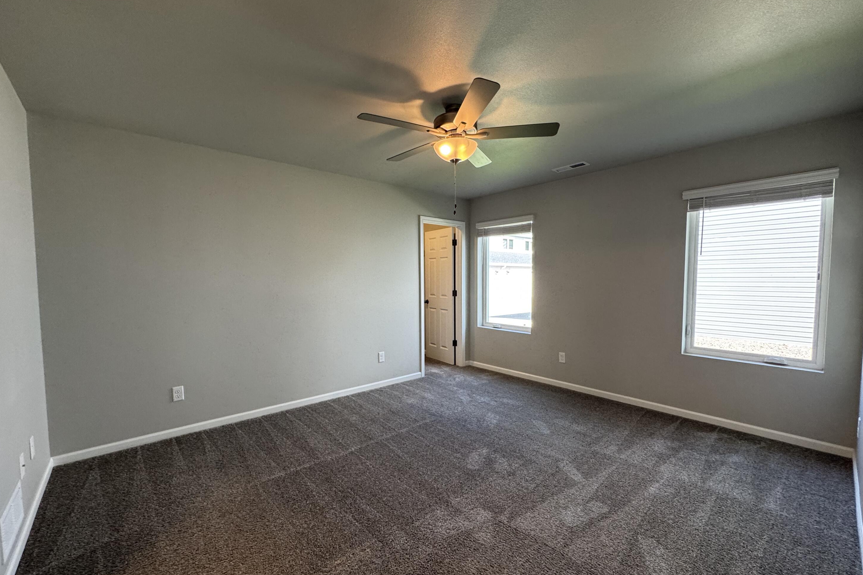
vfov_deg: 77.3
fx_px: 360
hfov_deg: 100.4
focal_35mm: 15
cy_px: 301
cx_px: 426
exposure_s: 1/120
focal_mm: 2.22
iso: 250
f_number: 2.2
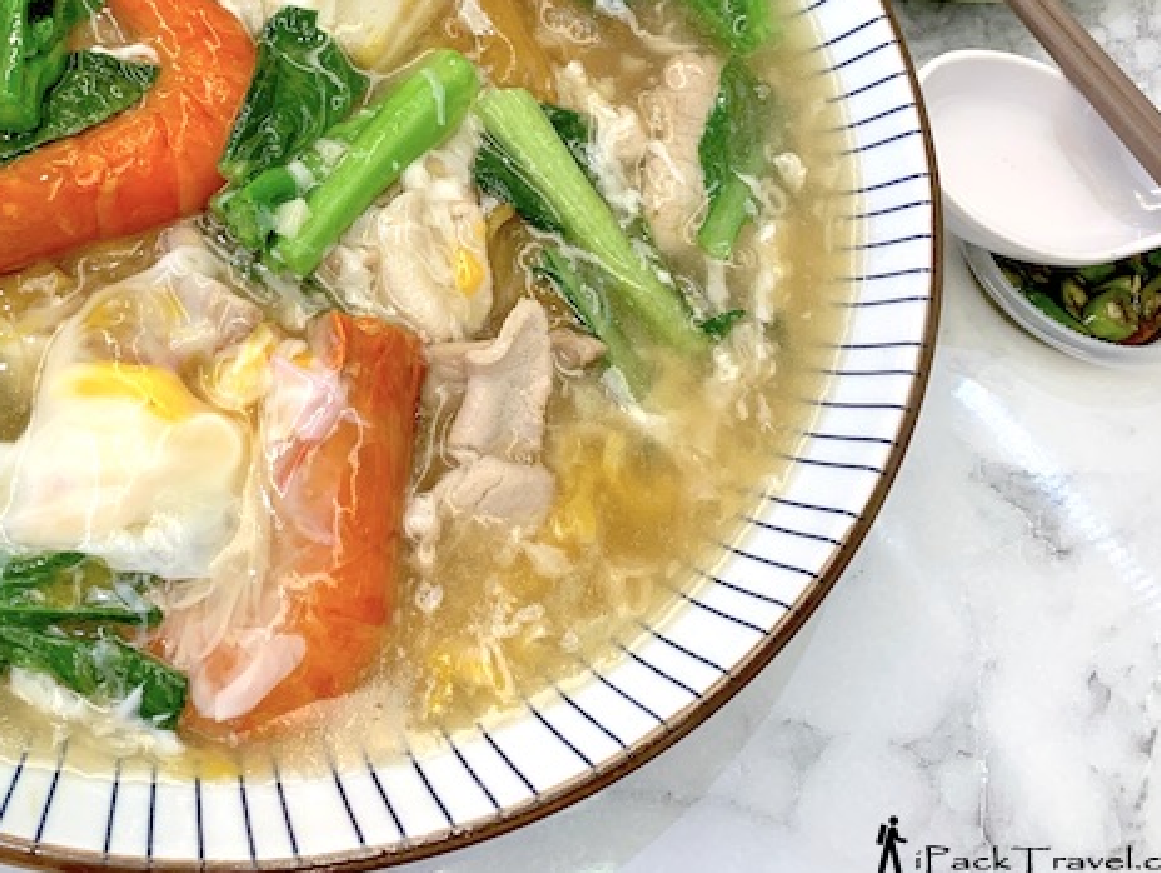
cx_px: 308
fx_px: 1410
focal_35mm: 42
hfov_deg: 43.5
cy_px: 209
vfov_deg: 33.7
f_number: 1.8
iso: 100
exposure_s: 1/73
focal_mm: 4.25
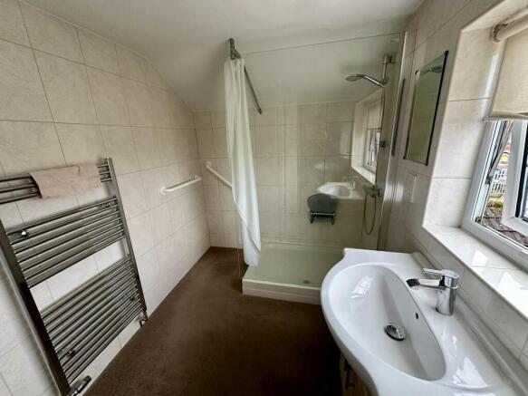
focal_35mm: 14
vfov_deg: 85.7
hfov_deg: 102.1
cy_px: 198
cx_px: 264
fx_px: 213
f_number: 2.2
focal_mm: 2.22
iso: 320
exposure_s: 1/60
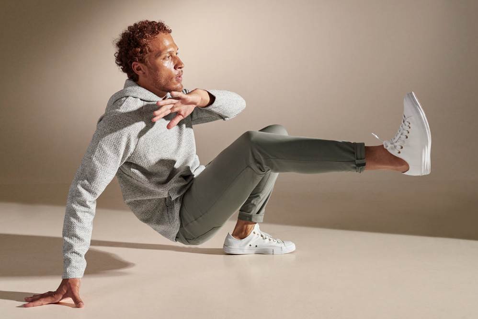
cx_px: 239
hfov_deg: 53.1
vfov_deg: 36.9
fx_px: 478
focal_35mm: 36
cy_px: 160
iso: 800
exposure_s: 1/1000
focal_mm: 24
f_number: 5.6
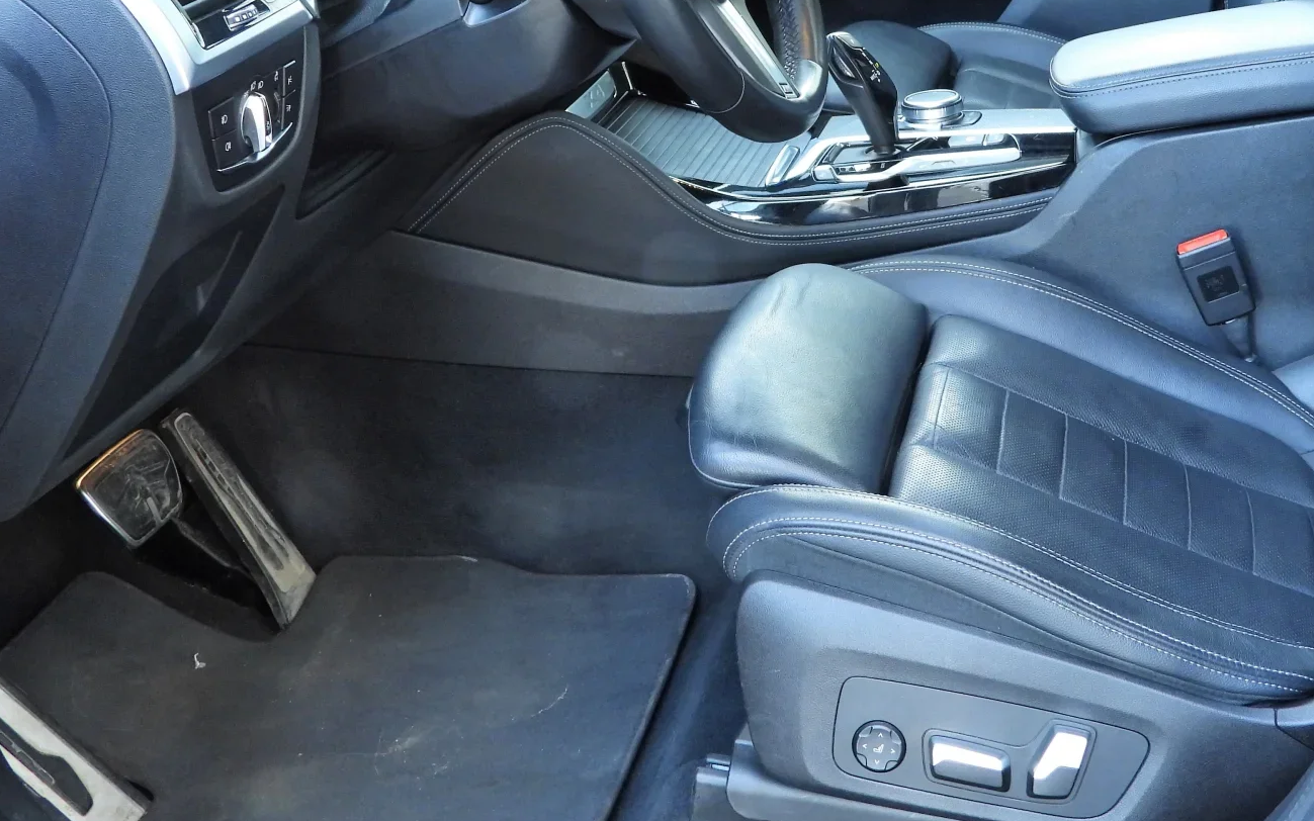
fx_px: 1683
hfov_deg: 42.5
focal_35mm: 47
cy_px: 201
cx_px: 759
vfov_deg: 27.0
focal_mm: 5.4
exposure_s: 1/30
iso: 320
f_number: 3.2
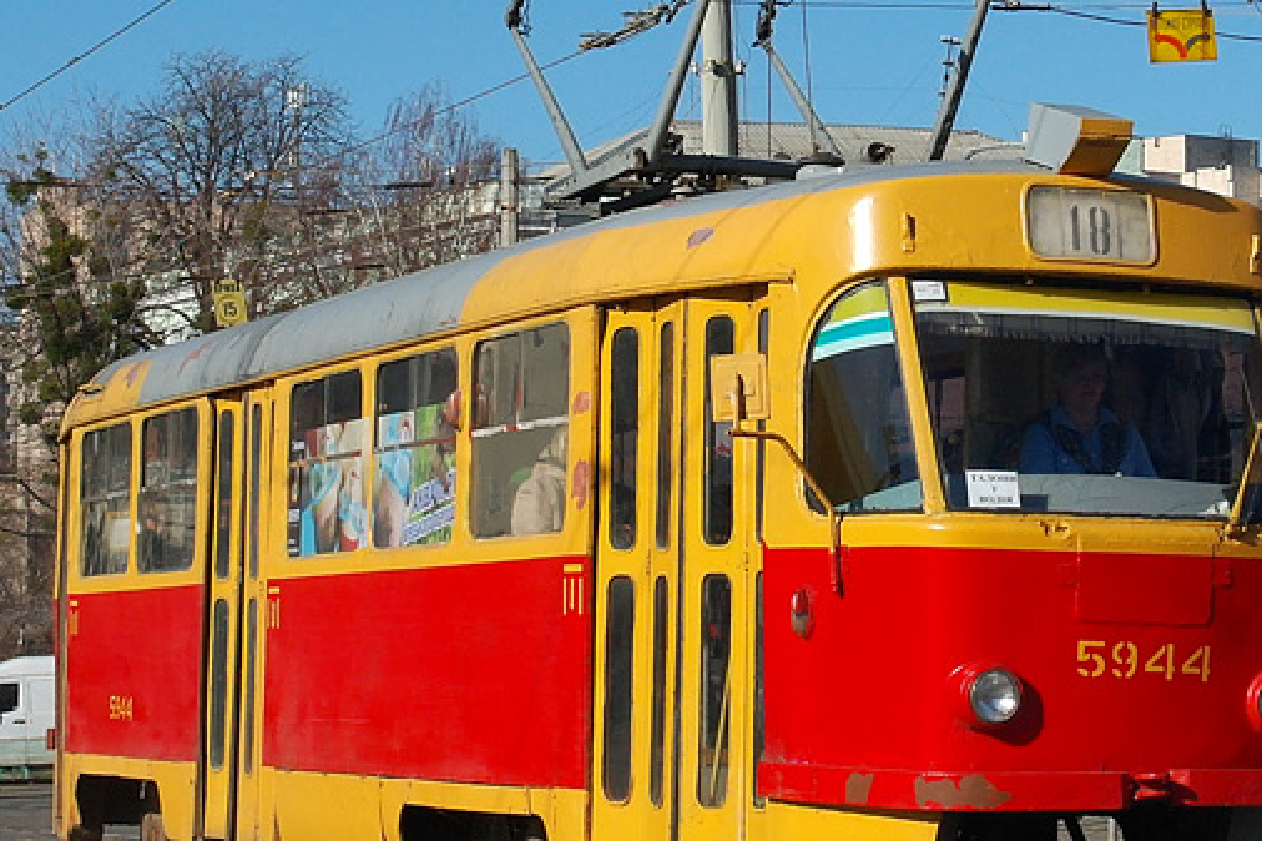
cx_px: 786
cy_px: 213
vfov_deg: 12.5
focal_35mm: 109
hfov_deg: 18.7
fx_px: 3820
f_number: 7.1
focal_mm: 30
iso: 200
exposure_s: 1/1000
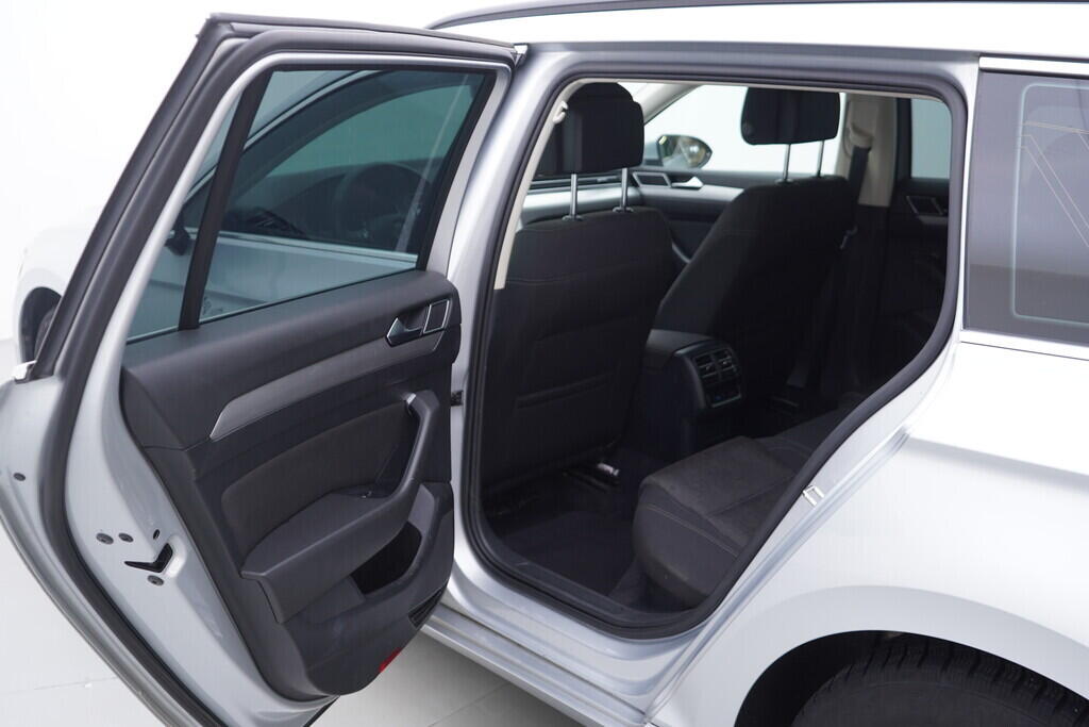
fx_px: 1089
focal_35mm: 36
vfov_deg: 36.9
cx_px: 544
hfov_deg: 53.1
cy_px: 364
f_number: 3.2
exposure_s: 1/50
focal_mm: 24
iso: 125
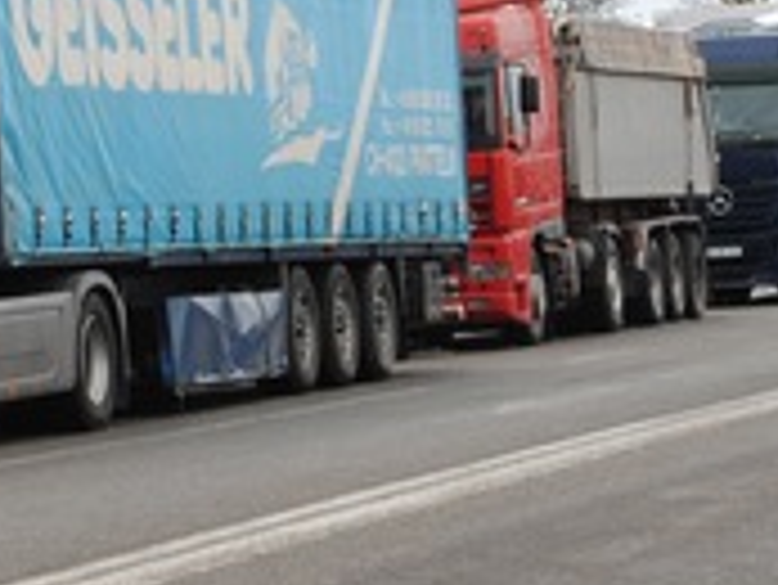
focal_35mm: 234
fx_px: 5268
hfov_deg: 8.4
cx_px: 360
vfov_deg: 6.3
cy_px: 117
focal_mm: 35
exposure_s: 1/200
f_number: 10
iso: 100
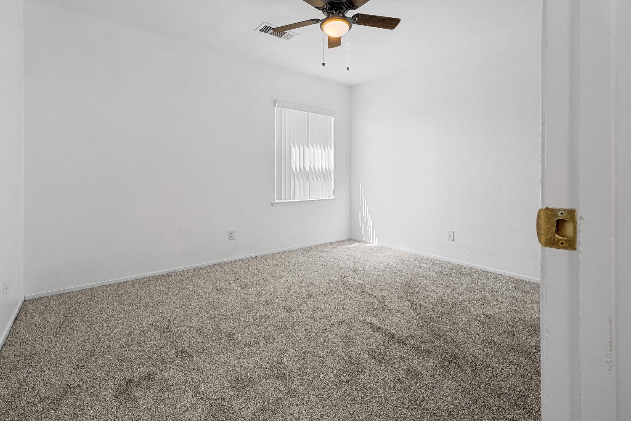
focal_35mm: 15
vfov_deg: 77.3
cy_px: 210
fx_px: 263
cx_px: 316
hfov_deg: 100.4
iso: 250
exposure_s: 1
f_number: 8
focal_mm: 10
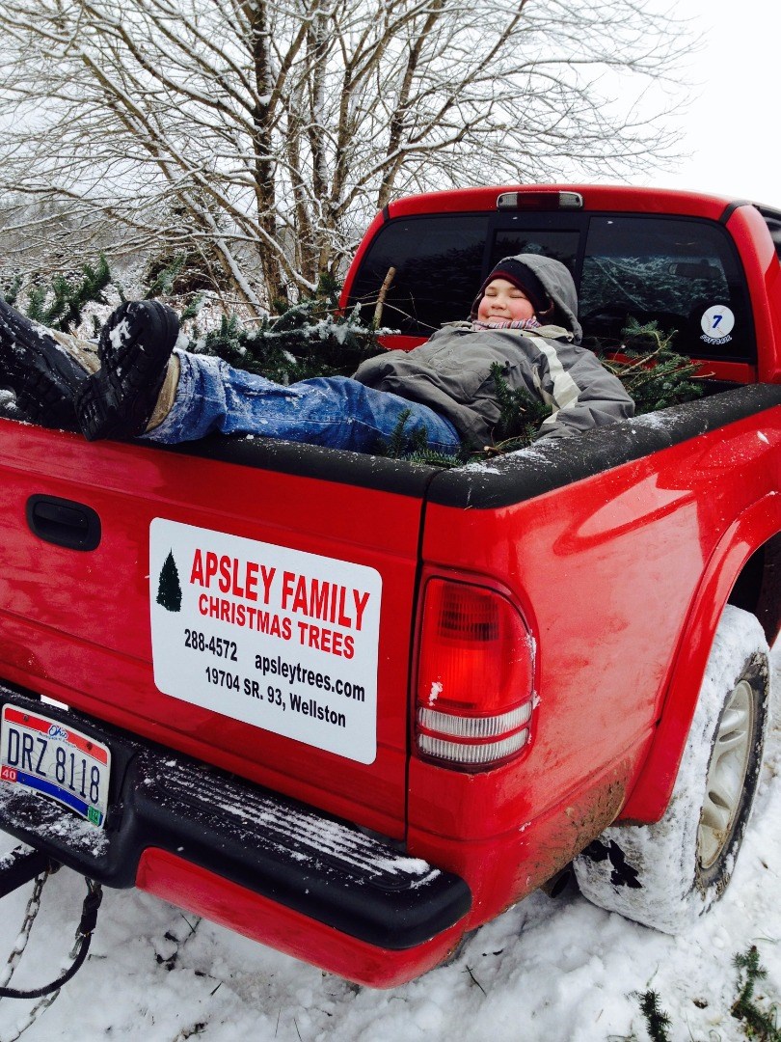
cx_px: 390
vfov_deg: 52.6
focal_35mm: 35
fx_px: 1053
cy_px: 521
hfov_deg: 40.7
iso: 50
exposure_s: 1/368
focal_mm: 4.28
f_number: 2.4
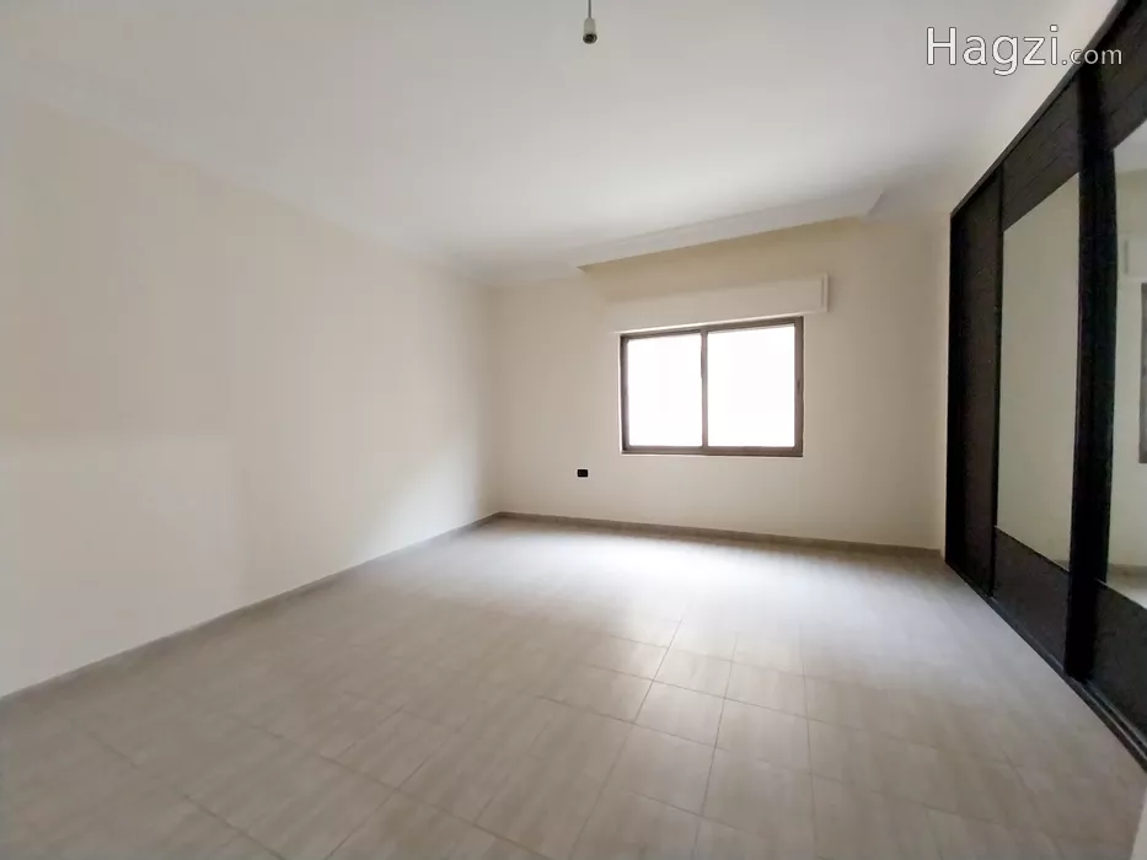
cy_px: 430
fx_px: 431
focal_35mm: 13
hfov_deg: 106.2
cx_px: 574
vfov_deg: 89.9
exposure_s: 1/20
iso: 320
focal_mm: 1.3
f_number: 2.2
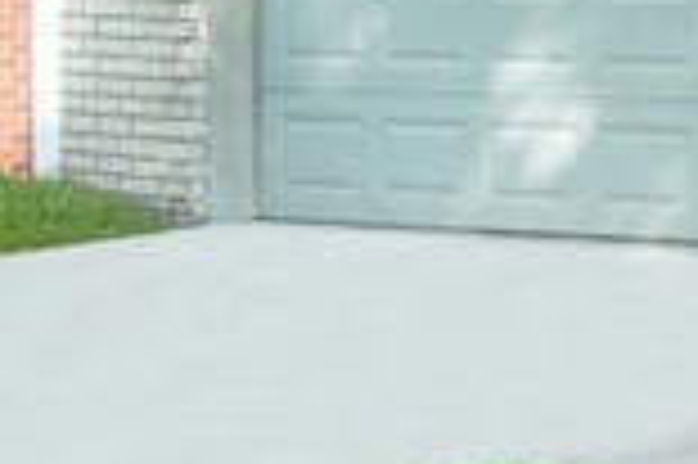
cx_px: 2085
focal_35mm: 112
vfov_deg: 11.9
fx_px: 2169
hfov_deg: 11.3
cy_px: -126
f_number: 9
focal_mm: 16
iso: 320
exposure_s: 1/250
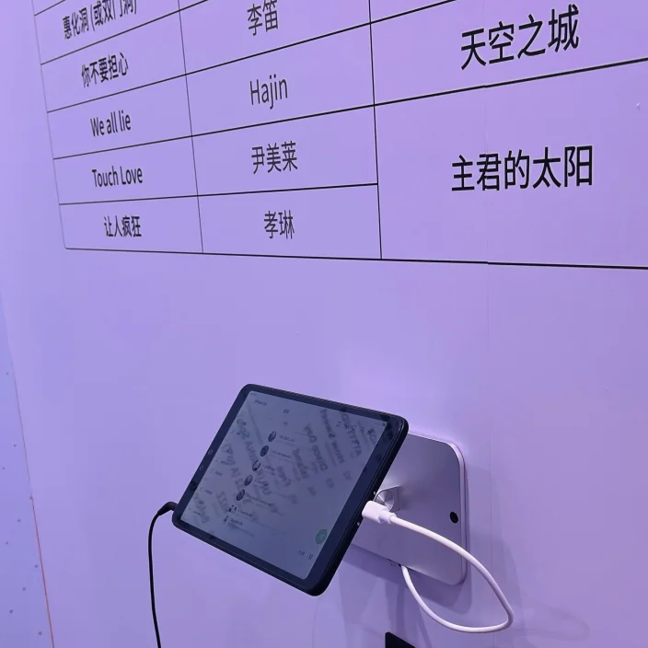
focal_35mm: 47
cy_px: 486
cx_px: 364
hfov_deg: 36.0
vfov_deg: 35.3
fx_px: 995
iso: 32
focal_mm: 5.1
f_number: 1.6
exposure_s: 1/100
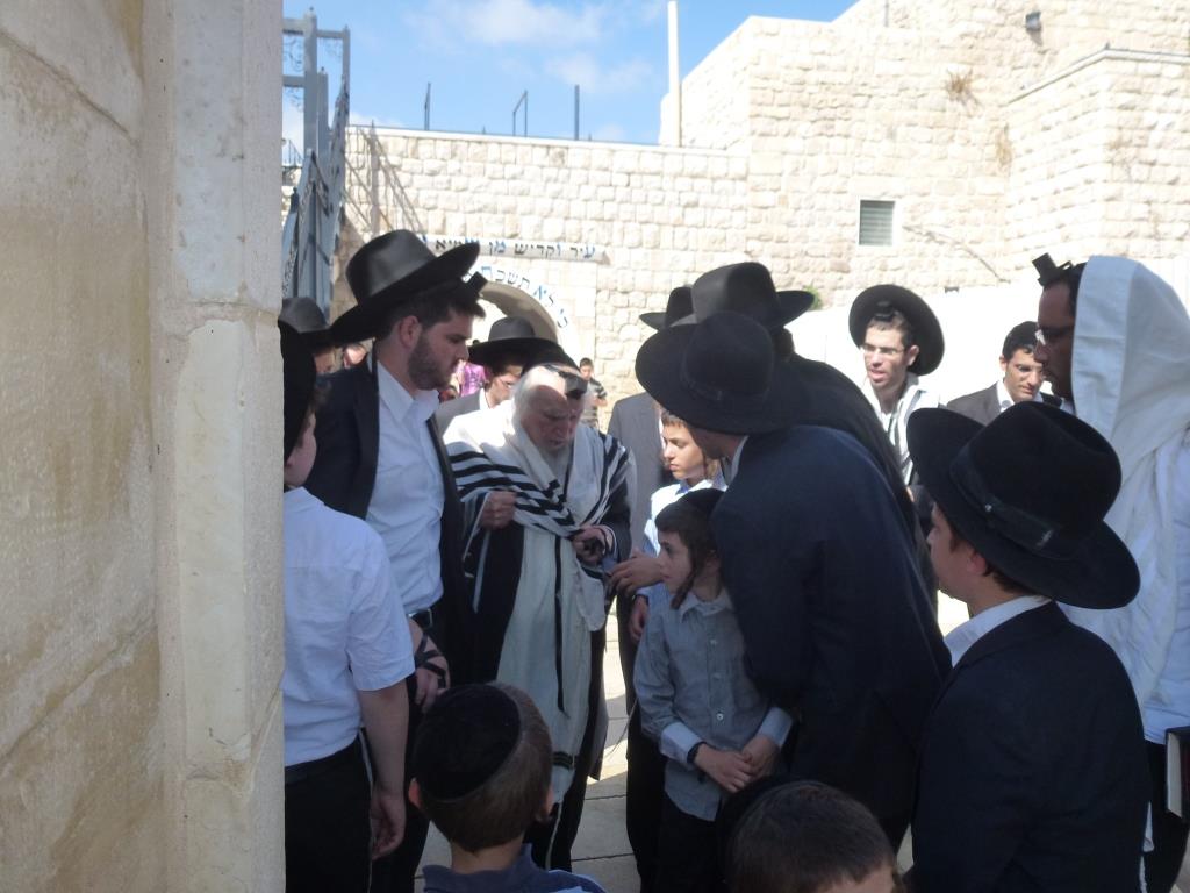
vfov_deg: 53.1
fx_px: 894
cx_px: 595
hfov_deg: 67.3
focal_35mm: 26
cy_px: 446
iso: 160
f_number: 3.4
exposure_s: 1/640
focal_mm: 4.7
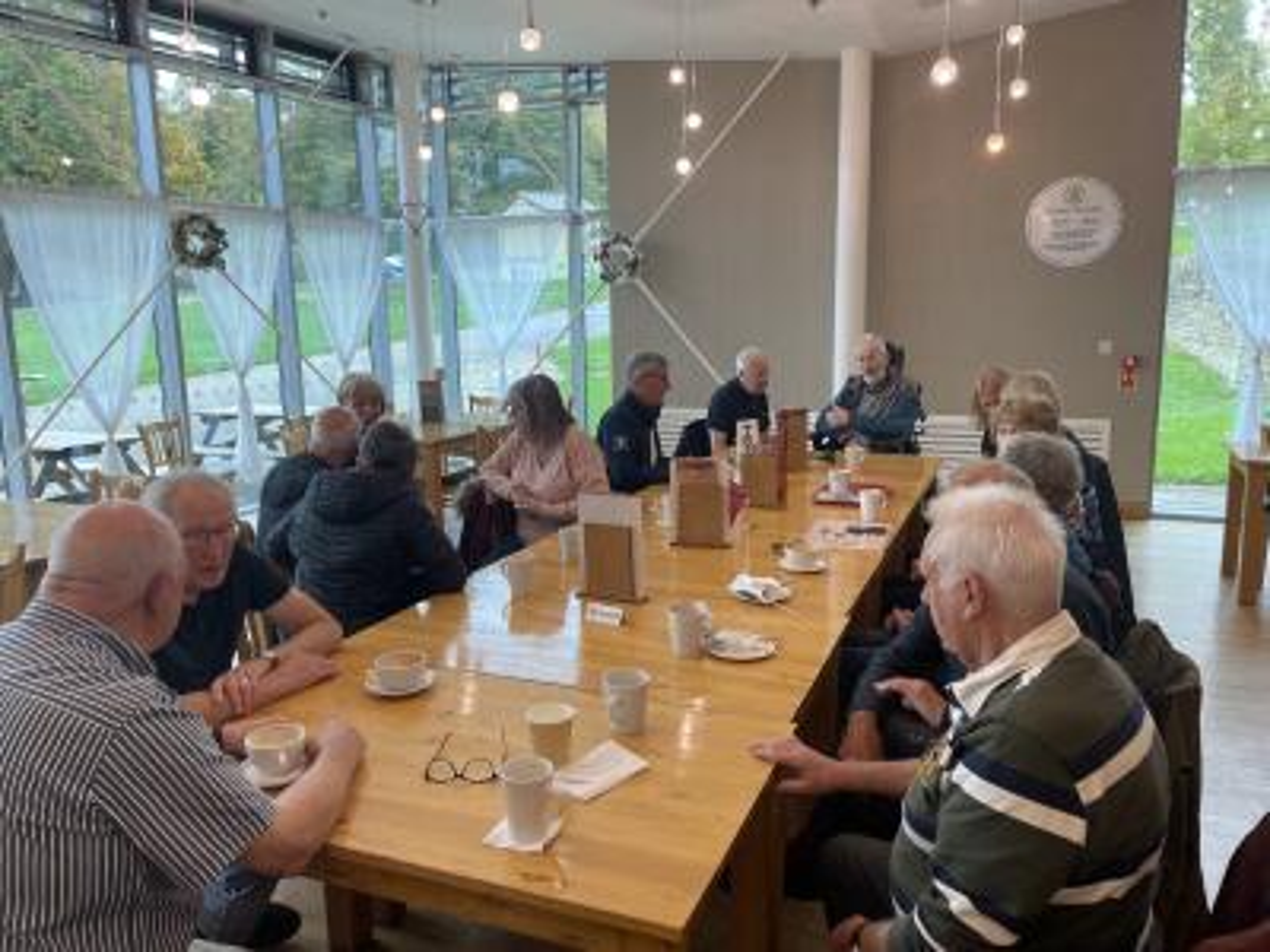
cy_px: 476
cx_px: 635
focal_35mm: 26
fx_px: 954
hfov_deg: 67.3
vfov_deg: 53.1
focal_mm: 4.2
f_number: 1.6
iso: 125
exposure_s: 1/100
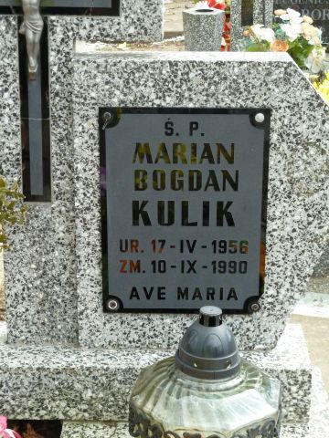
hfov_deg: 18.9
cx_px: 164
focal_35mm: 78
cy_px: 219
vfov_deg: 25.0
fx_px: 988
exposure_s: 1/320
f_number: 4.2
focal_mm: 12.8
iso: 320
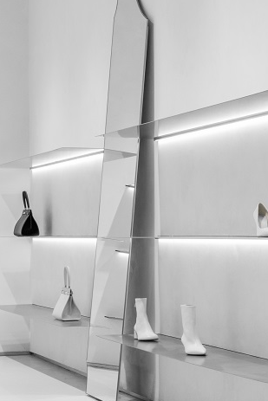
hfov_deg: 14.7
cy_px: 175
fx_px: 1004
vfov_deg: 22.6
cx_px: 321
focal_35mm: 90
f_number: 16
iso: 50
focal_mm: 34
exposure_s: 1/6
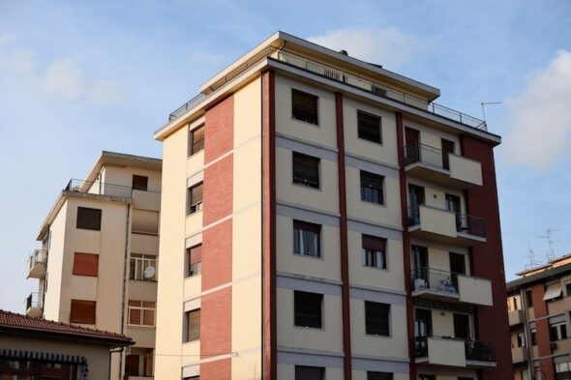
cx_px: 286
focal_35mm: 50
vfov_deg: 27.0
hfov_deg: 39.6
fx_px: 793
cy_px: 190
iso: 100
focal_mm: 50
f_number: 4
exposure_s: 1/800
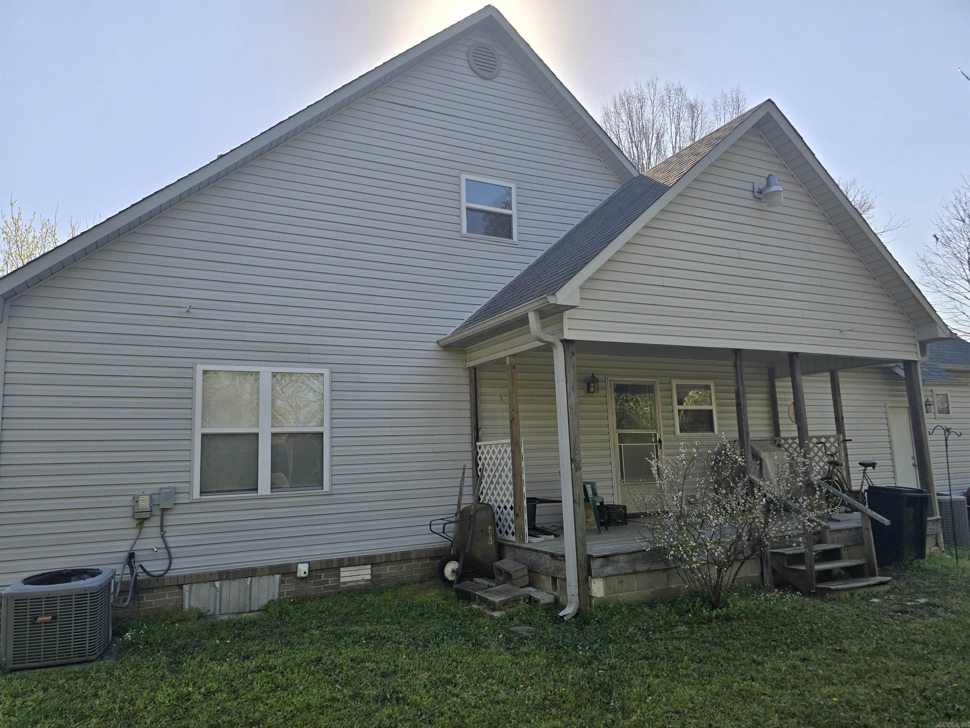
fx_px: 644
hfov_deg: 73.9
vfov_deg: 58.9
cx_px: 485
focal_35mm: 23
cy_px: 364
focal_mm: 6.3
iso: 12
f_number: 1.7
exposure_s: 1/814
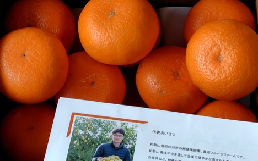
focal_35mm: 25
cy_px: 70
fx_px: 176
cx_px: 126
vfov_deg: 49.2
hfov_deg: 72.5
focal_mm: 5.6
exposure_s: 1/100
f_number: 1.9
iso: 58
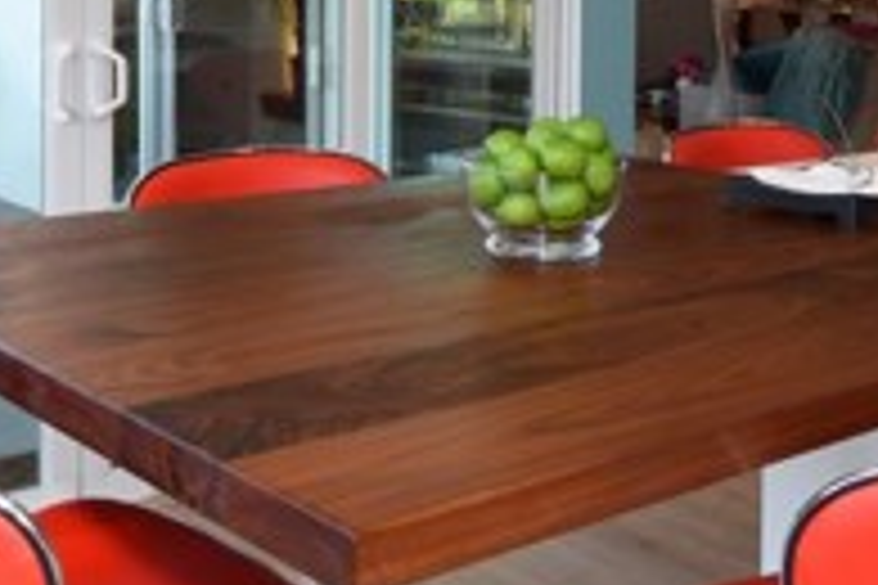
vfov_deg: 22.0
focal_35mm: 59
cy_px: -27
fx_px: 1439
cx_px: 531
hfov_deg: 33.8
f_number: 16
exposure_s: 1/10
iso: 320
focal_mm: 12
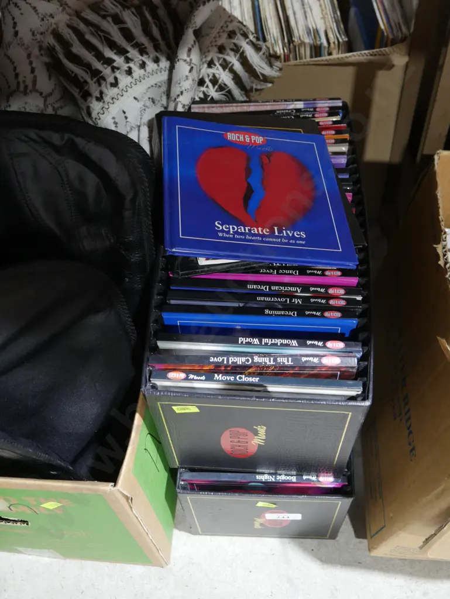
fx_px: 589
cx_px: 225
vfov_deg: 53.9
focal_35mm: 34
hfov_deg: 41.8
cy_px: 300
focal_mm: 17
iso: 1000
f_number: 4
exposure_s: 1/60
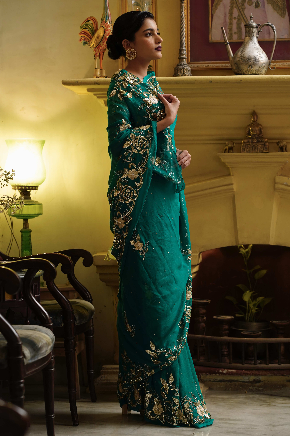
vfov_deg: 23.9
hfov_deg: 16.1
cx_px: 145
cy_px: 218
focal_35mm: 85
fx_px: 1027
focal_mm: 85
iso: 1250
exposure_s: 1/100
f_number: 4.5
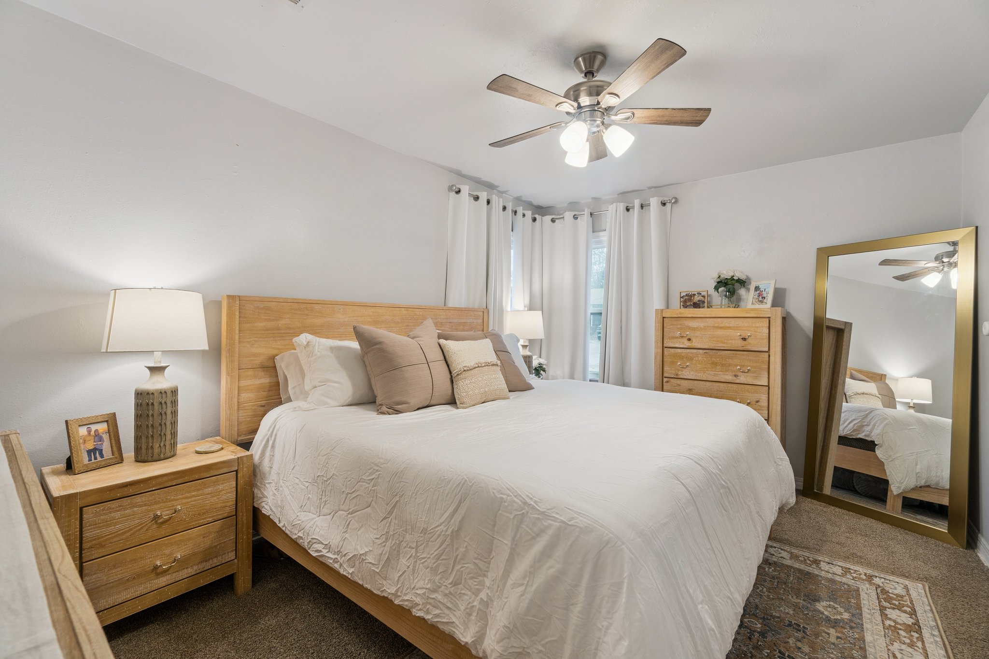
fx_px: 412
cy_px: 330
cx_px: 494
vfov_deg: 77.3
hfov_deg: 100.4
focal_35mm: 15
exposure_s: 1/20
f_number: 6.3
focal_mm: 10
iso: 200
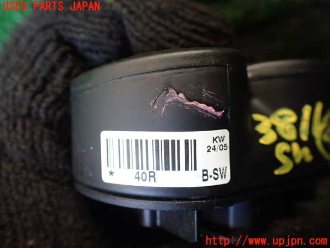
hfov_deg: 60.0
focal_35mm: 30
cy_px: 124
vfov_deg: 46.8
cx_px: 165
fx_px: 286
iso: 640
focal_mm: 5.4
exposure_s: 1/125
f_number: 2.3
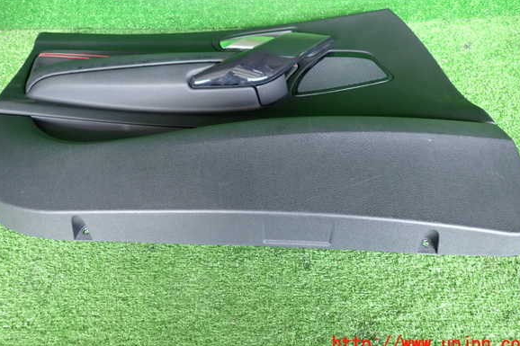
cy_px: 154
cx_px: 265
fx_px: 390
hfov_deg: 67.4
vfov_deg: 47.8
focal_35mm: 27
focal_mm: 4.5
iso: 200
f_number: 2
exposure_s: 1/60
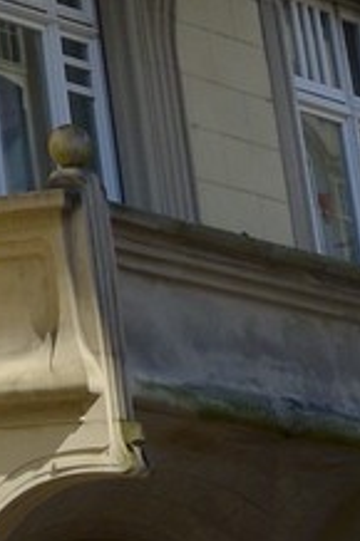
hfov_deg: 5.3
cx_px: -936
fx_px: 3530
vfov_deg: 7.5
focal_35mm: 235
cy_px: -1196
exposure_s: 1/250
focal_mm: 32
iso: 200
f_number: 14
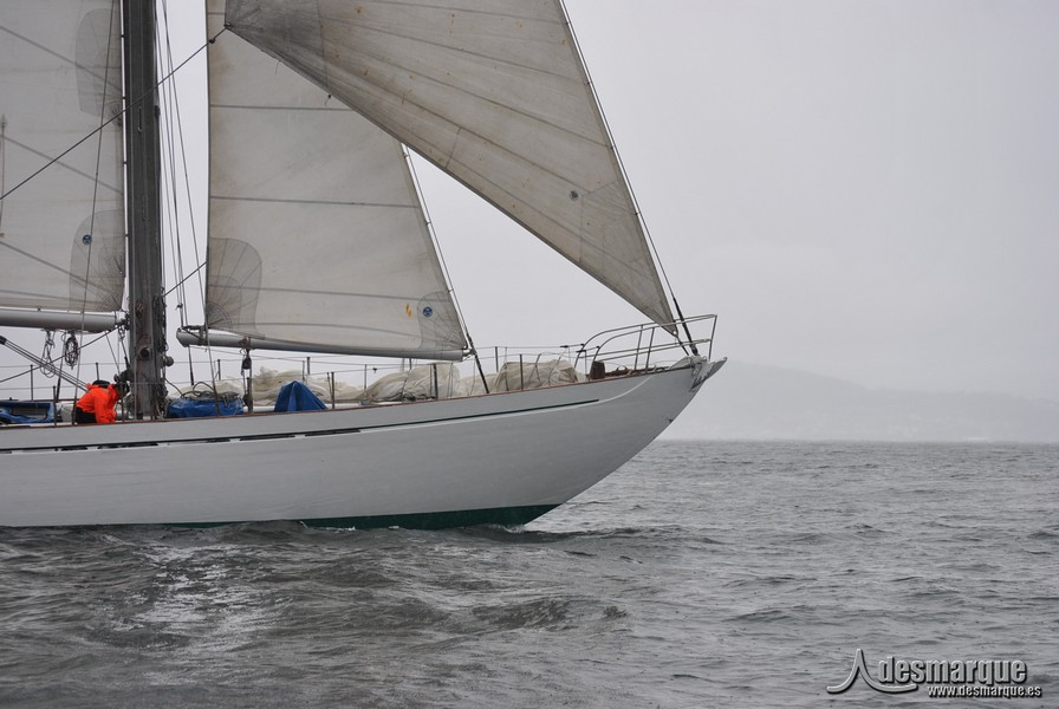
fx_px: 3004
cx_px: 530
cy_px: 354
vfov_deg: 13.5
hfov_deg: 20.0
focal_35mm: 102
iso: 125
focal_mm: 68
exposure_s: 1/500
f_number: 5.6
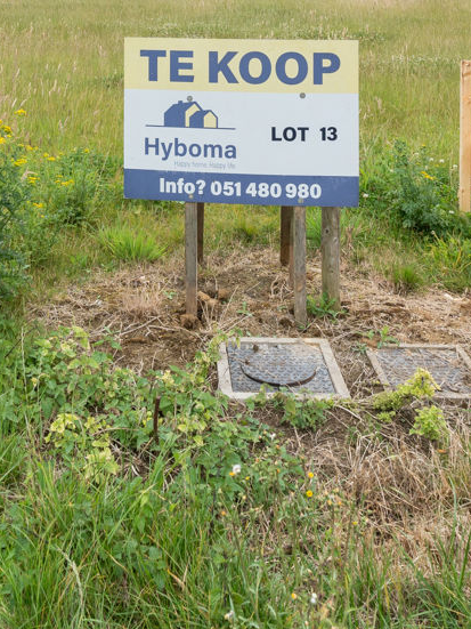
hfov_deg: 32.4
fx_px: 799
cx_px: 136
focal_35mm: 44
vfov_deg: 36.6
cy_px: -55
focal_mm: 14
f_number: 10
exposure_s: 1/200
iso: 250
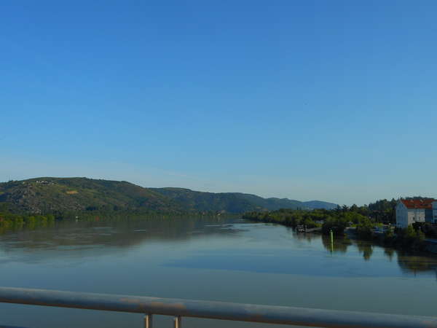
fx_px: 429
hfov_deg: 54.0
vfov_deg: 41.8
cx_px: 218
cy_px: 164
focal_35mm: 34
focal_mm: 6
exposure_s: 1/800
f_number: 4.2
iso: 80
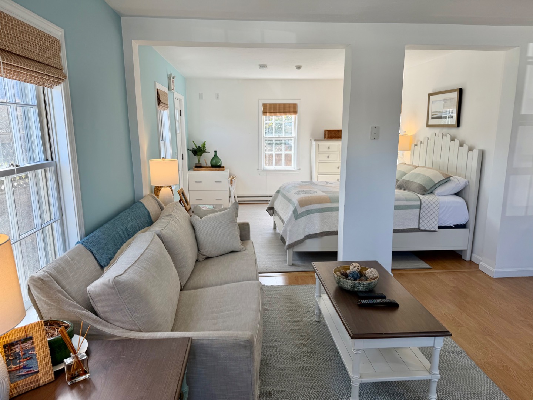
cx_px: 266
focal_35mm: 24
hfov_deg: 71.6
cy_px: 200
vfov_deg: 56.8
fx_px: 370
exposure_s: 1/244
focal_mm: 6.76
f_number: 1.78
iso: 64
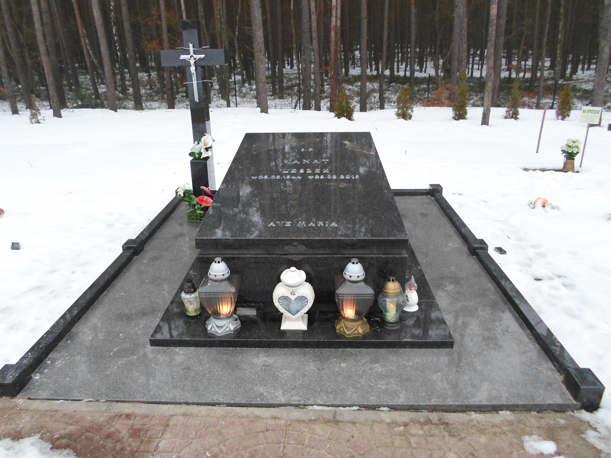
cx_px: 306
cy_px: 229
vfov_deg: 54.9
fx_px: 441
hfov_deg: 69.4
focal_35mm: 25
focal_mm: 4.5
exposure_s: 1/30
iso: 160
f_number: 2.5
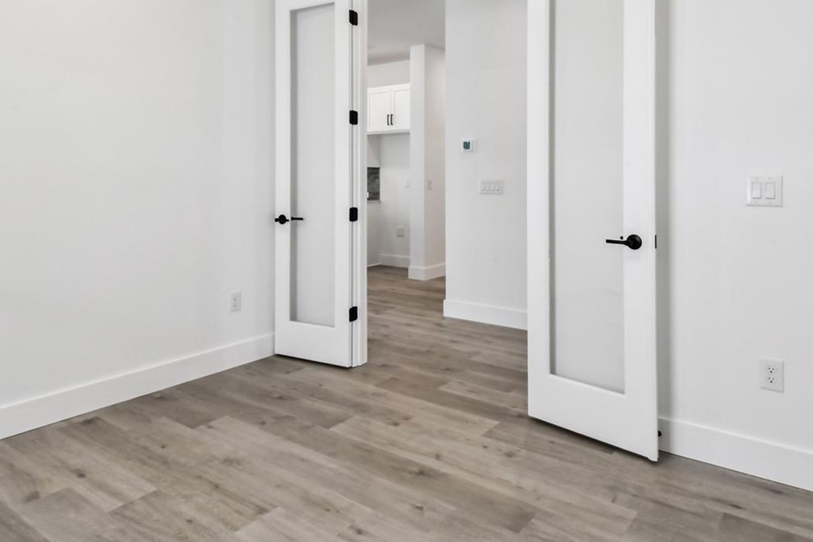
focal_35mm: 23
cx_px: 409
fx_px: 519
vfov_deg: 54.8
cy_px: 227
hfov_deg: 76.1
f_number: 22
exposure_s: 1/2
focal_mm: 10
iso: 100
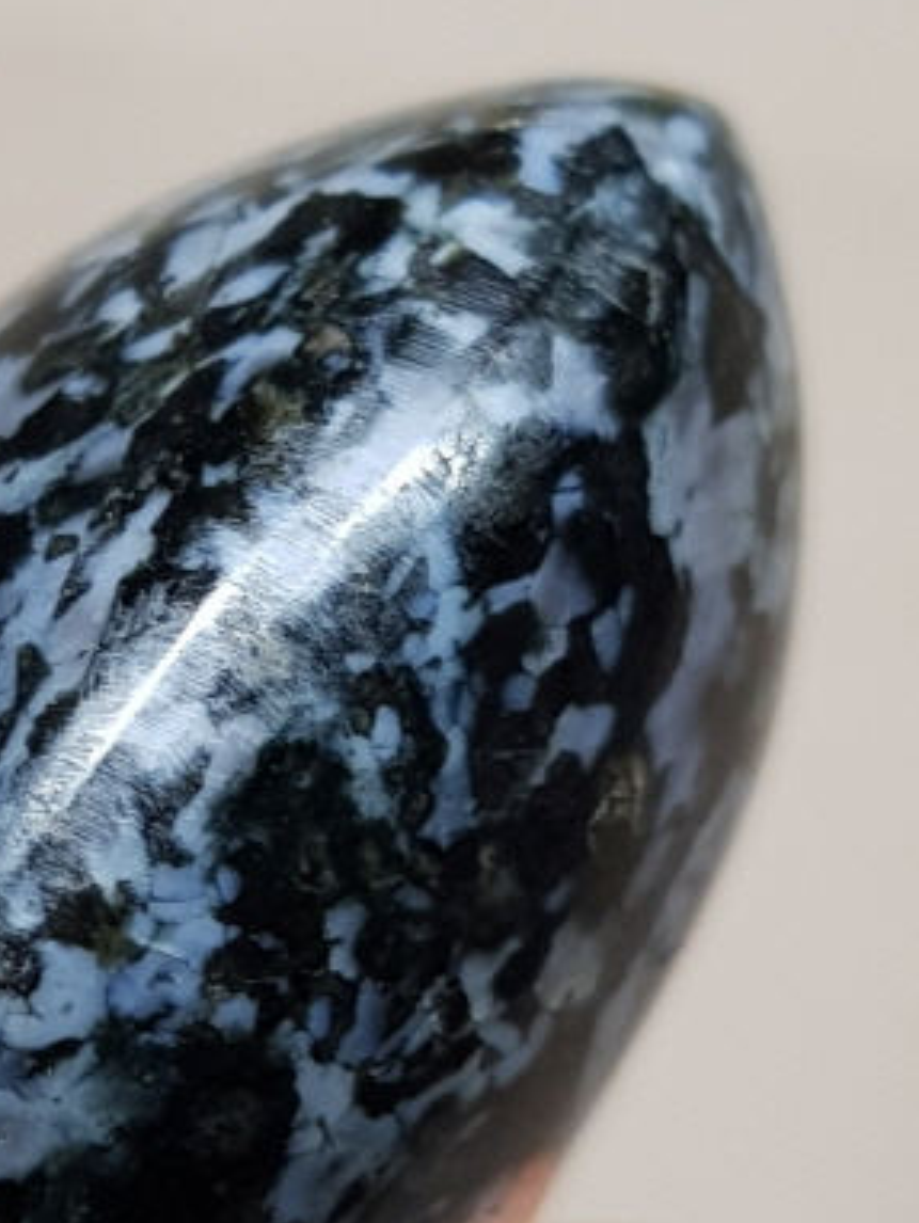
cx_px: 93
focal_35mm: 47
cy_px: 978
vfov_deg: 38.9
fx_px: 1662
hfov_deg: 29.6
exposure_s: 1/120
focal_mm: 4.3
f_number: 1.7
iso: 80
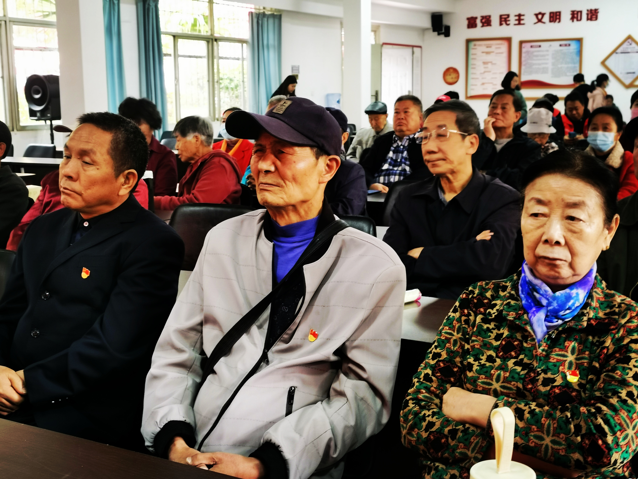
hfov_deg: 40.4
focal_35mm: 47
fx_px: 866
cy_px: 240
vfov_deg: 30.9
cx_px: 319
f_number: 1.6
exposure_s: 1/20
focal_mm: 5.56
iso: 64
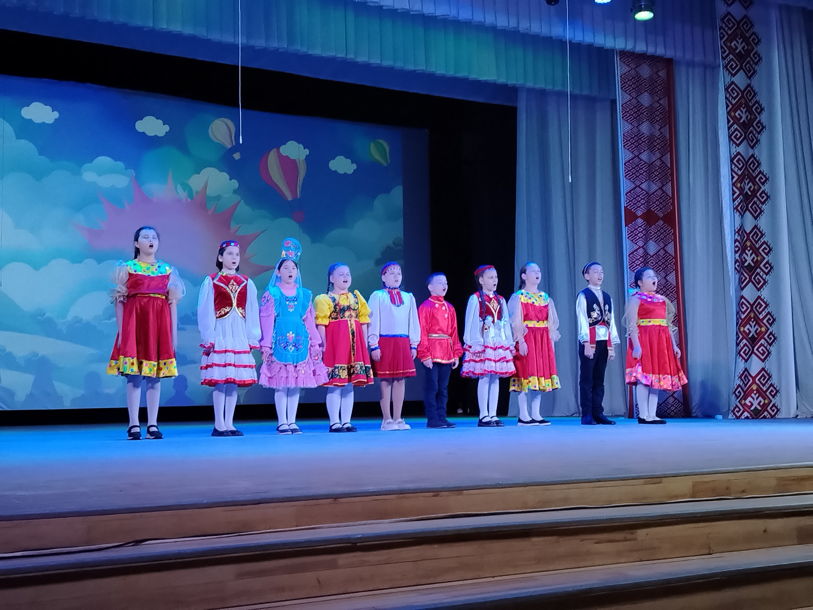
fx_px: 1104
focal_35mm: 47
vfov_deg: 30.9
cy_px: 305
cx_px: 406
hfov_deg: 40.4
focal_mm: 5.25
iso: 441
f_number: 1.75
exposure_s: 1/50
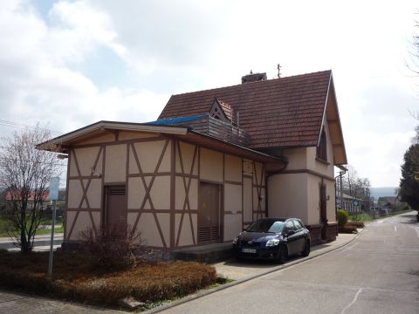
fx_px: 387
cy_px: 157
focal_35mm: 32
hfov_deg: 56.8
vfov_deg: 44.2
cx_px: 210
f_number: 5
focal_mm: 5.2
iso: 100
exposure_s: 1/400
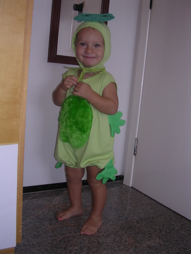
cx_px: 96
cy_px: 127
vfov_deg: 49.0
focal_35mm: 38
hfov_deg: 37.7
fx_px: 280
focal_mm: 5.8
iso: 100
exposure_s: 1/60.1
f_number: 2.8
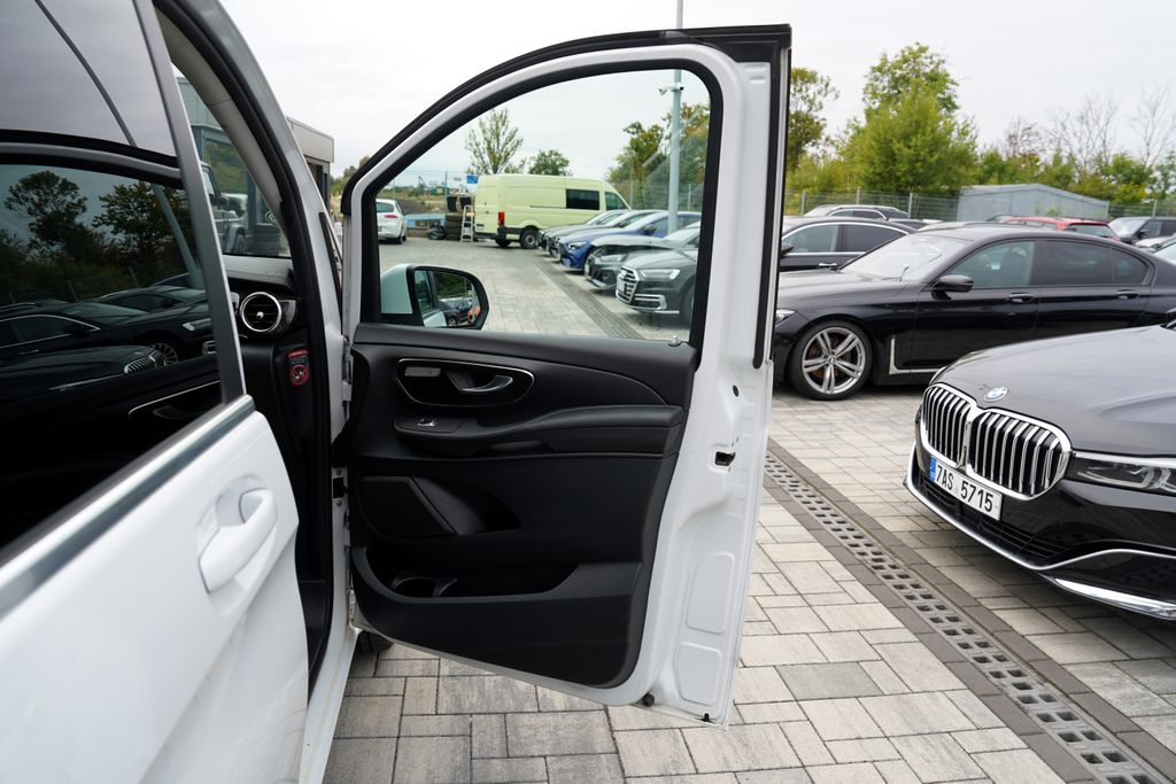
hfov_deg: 73.7
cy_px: 392
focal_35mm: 24
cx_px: 588
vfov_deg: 53.1
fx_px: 784
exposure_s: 1/100
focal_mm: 24
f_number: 5
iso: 100
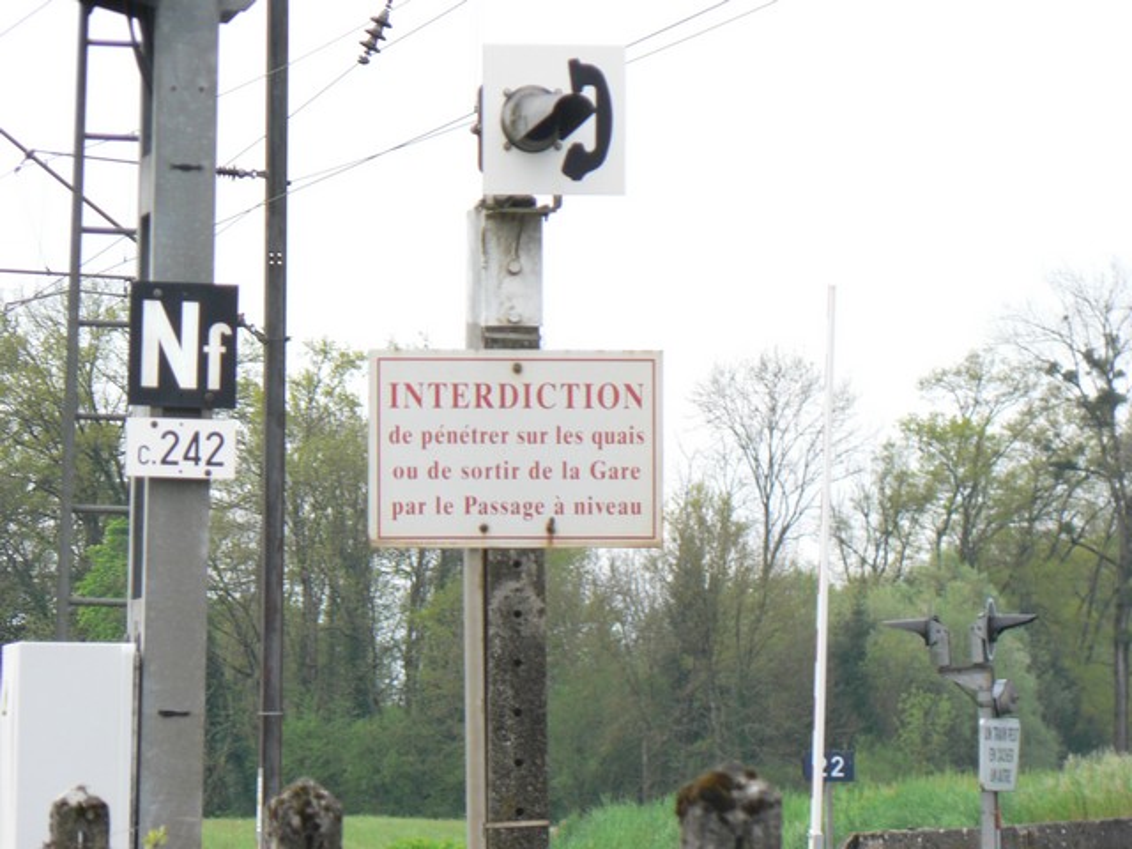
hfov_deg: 7.6
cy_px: 424
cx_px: 566
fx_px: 8502
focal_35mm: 260
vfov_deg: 5.7
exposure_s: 1/200
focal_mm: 43.3
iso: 150
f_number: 4
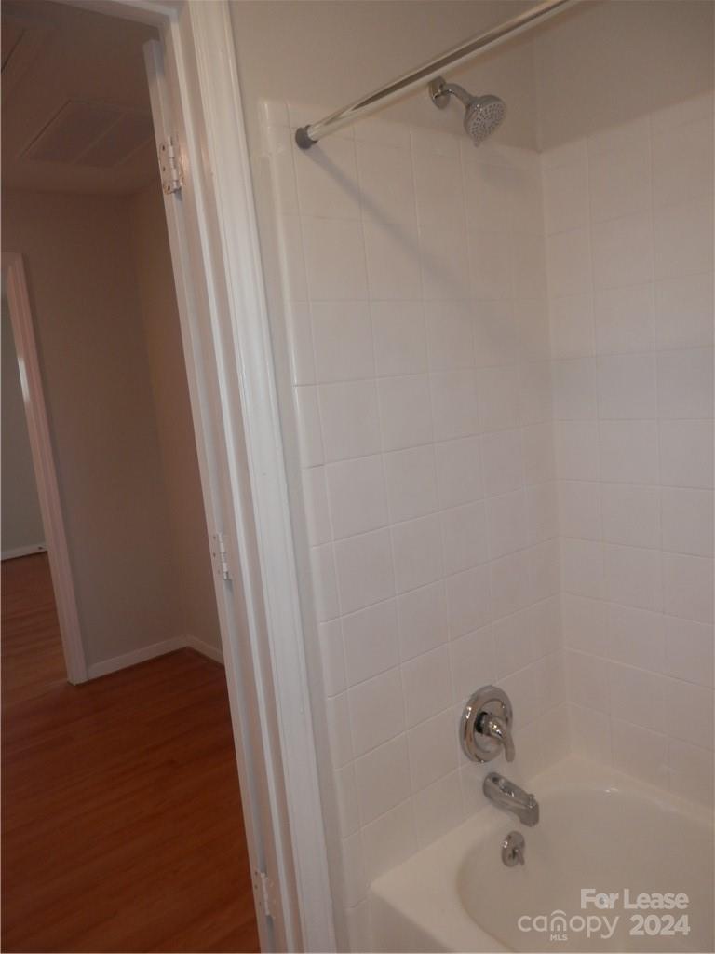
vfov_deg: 69.4
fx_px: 689
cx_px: 358
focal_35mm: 25
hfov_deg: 54.9
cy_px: 477
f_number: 3
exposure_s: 1/30
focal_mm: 4.5
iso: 100
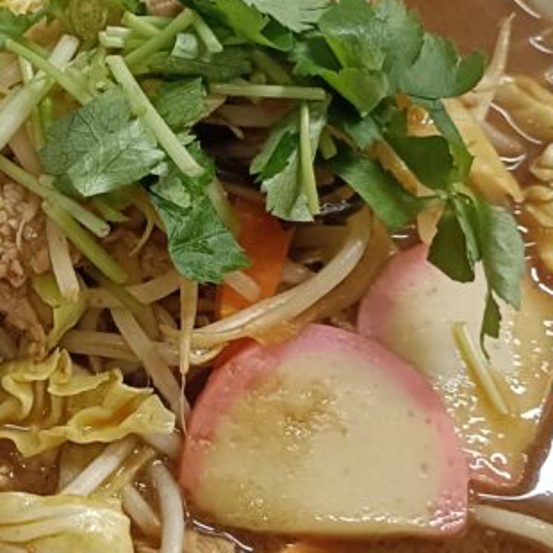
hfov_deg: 22.3
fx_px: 1319
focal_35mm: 73
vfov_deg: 23.6
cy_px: 210
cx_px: -61
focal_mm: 4.7
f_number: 1.7
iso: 1250
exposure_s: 1/50
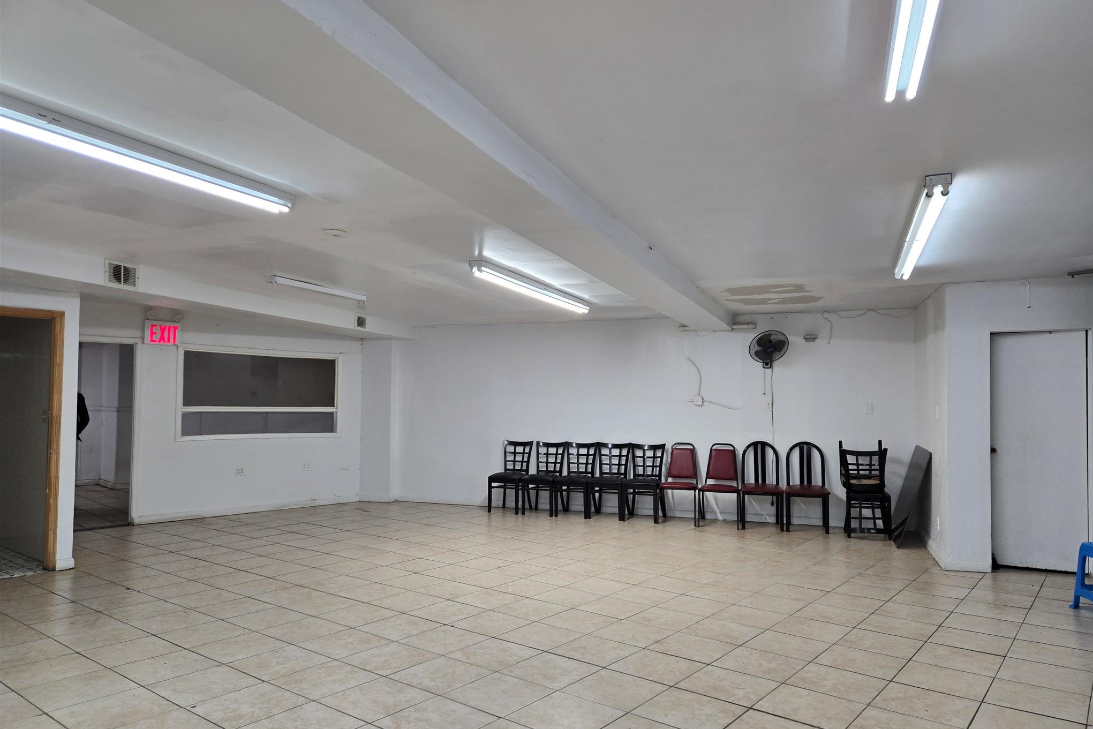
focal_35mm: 24
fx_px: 729
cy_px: 387
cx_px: 548
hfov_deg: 73.7
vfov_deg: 53.1
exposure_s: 1/120
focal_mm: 5.4
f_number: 1.8
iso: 100
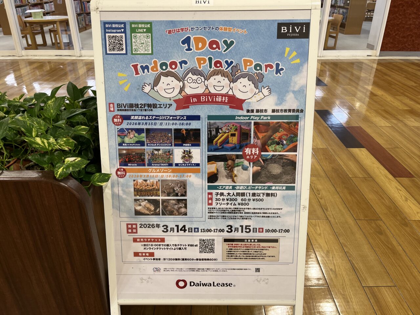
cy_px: 158
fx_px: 315
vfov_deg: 53.1
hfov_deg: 67.3
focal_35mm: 26
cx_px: 210
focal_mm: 5.1
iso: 64
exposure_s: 1/60
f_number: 1.6
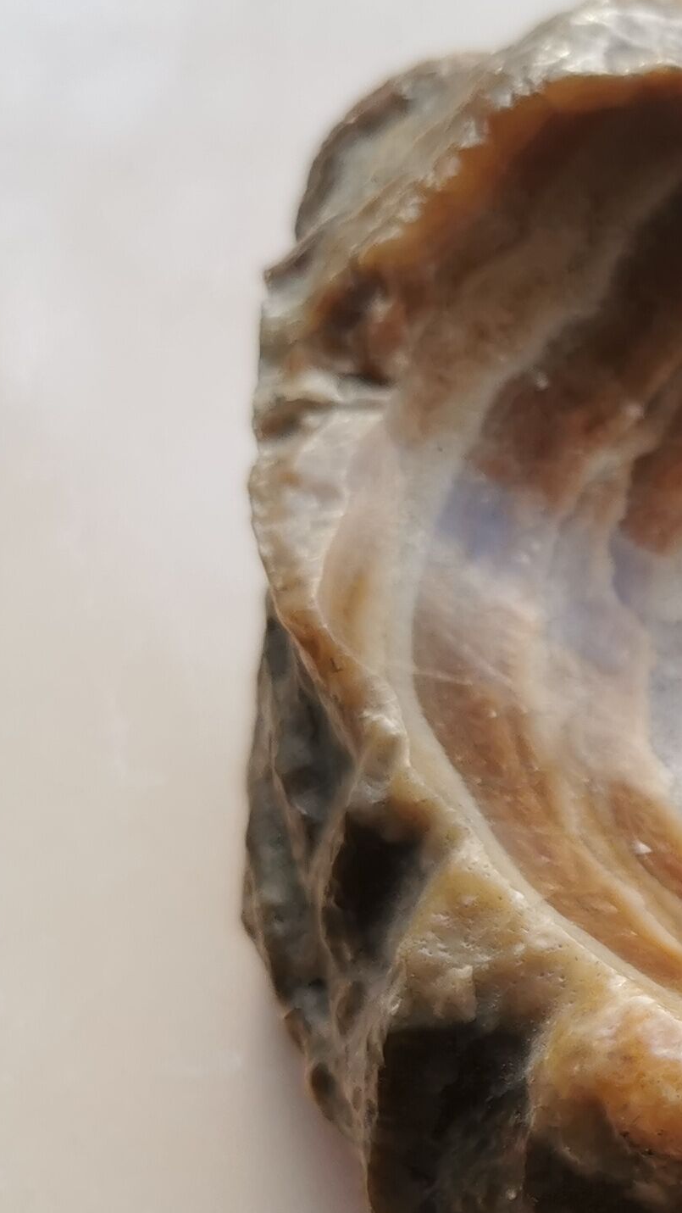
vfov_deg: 27.6
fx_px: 2411
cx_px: 1280
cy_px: 982
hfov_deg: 14.0
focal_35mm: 75
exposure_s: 1/248
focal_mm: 5.56
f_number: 1.6
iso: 50
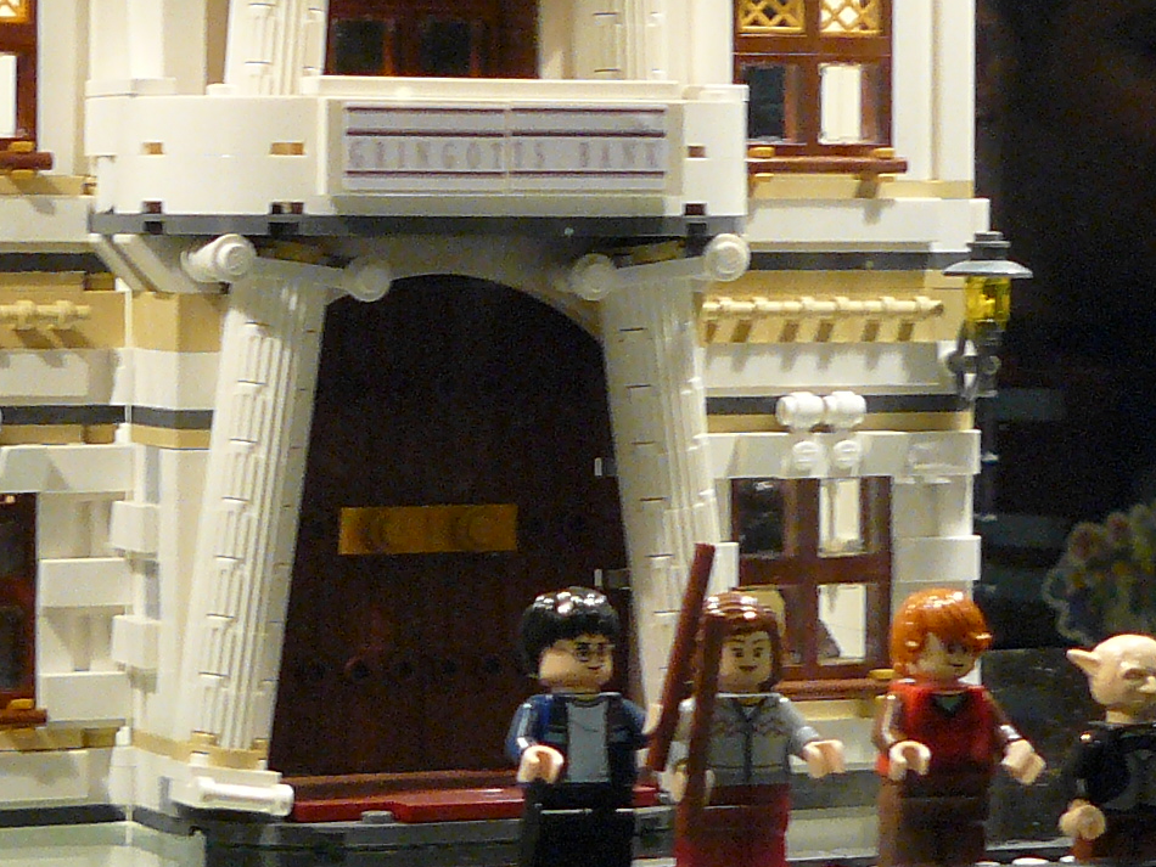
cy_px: 319
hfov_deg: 12.9
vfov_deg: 9.7
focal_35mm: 153
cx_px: 409
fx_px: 5111
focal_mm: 7.8
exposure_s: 1/20
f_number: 2.8
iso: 200
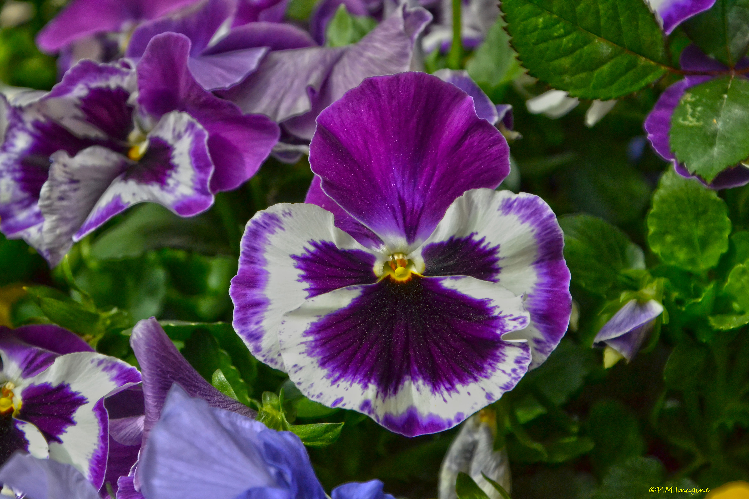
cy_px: 250
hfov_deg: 13.0
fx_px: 3277
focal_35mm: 158
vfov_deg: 8.7
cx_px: 374
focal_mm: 105
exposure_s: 1/1600
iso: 3200
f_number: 10
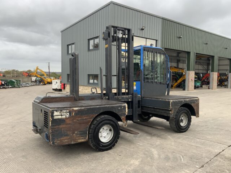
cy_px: 86
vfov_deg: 48.2
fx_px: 194
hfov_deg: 61.7
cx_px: 116
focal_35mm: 29
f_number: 1.8
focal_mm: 3
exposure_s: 1/227
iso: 16
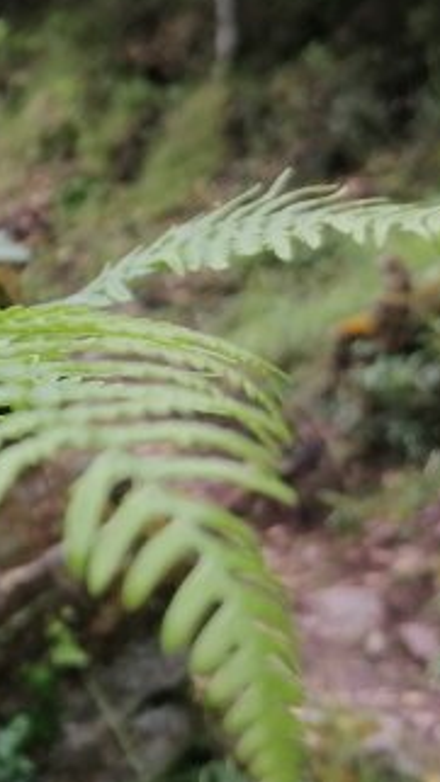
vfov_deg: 28.7
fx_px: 1515
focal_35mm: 73
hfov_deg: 14.8
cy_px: 245
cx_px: -301
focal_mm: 4.75
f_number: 1.8
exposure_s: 1/100
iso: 80
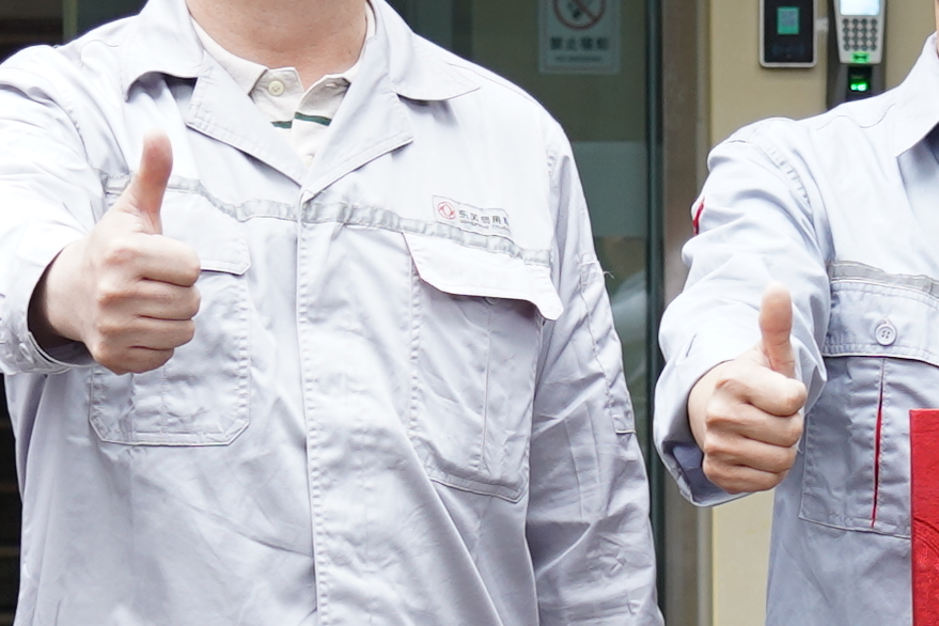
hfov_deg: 8.9
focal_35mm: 232
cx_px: 526
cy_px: 422
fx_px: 6051
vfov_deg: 5.9
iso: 200
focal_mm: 34
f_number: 4
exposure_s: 1/40
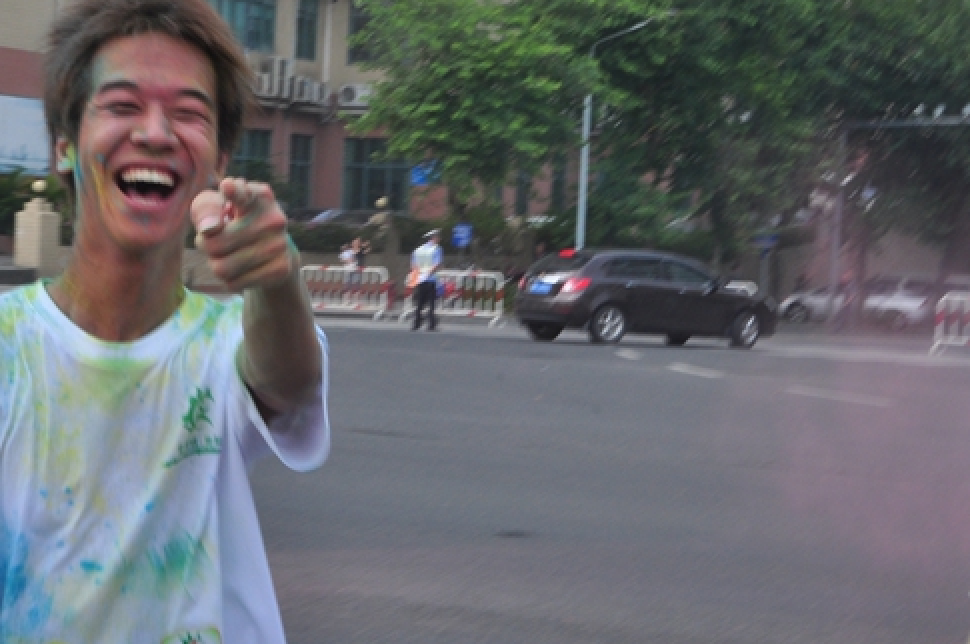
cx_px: 192
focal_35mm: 94
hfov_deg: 21.4
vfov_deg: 14.5
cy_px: 325
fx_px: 2529
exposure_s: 1/80
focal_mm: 38
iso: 250
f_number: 20
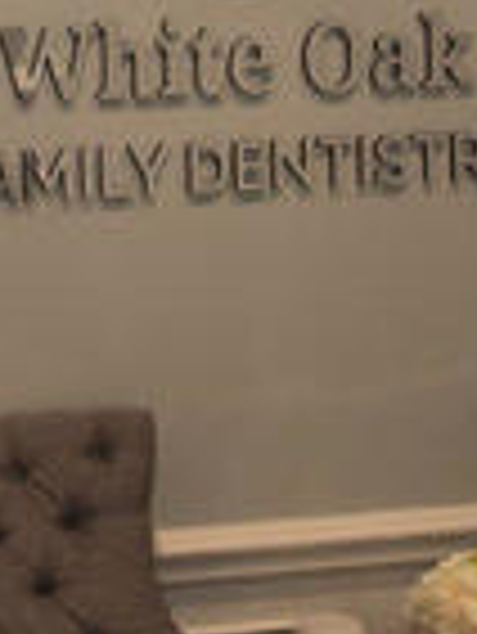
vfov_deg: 12.8
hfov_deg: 9.8
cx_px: -164
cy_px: -232
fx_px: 2715
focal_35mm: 148
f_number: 5.6
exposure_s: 1/125
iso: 800
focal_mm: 35
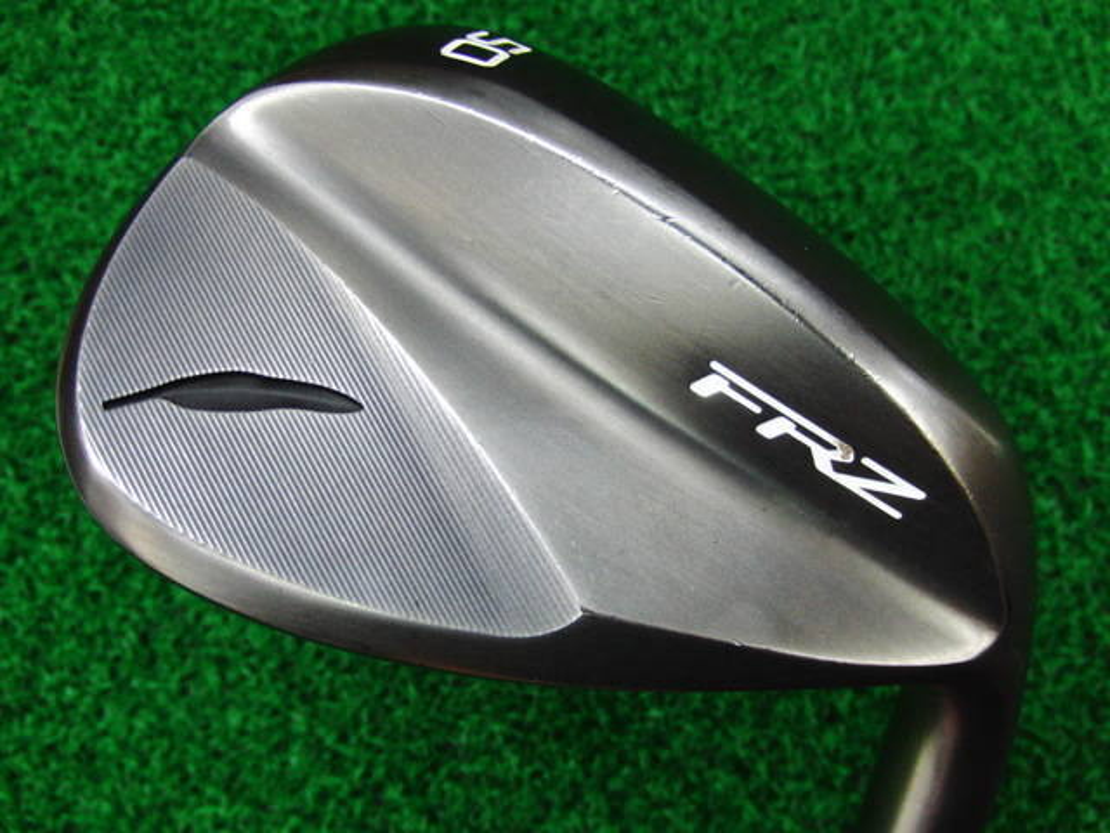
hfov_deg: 50.1
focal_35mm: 37
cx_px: 555
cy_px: 416
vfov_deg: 38.7
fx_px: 1186
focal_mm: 6.42
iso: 400
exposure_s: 1/60
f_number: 3.6
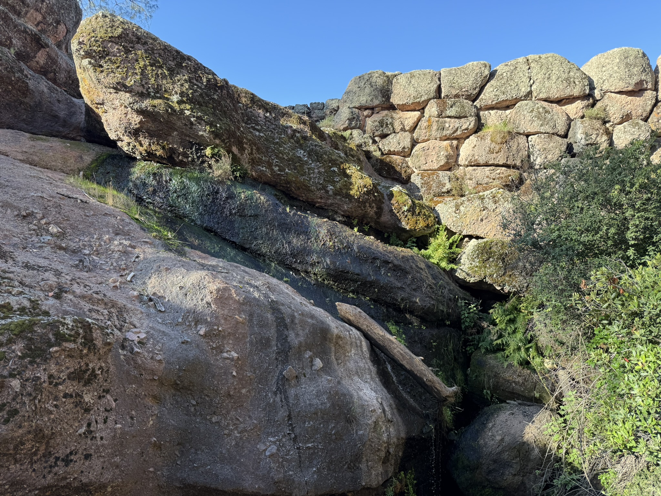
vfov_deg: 56.8
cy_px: 248
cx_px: 330
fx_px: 458
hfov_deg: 71.6
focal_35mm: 24
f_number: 1.78
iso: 80
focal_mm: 6.76
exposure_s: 1/459
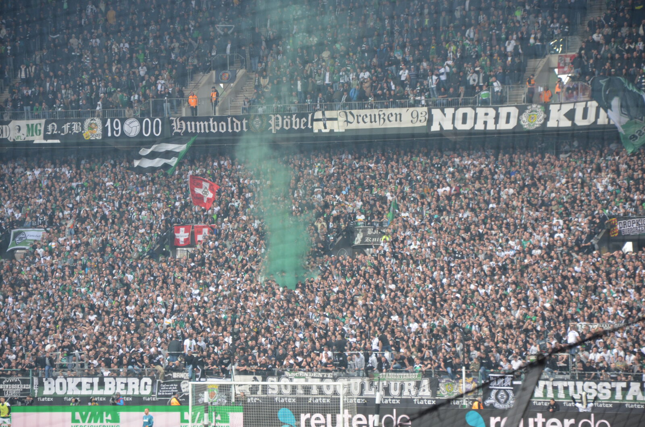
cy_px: 214
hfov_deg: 13.1
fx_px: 2816
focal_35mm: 158
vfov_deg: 8.7
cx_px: 322
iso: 800
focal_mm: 105
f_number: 5.6
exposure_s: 1/200
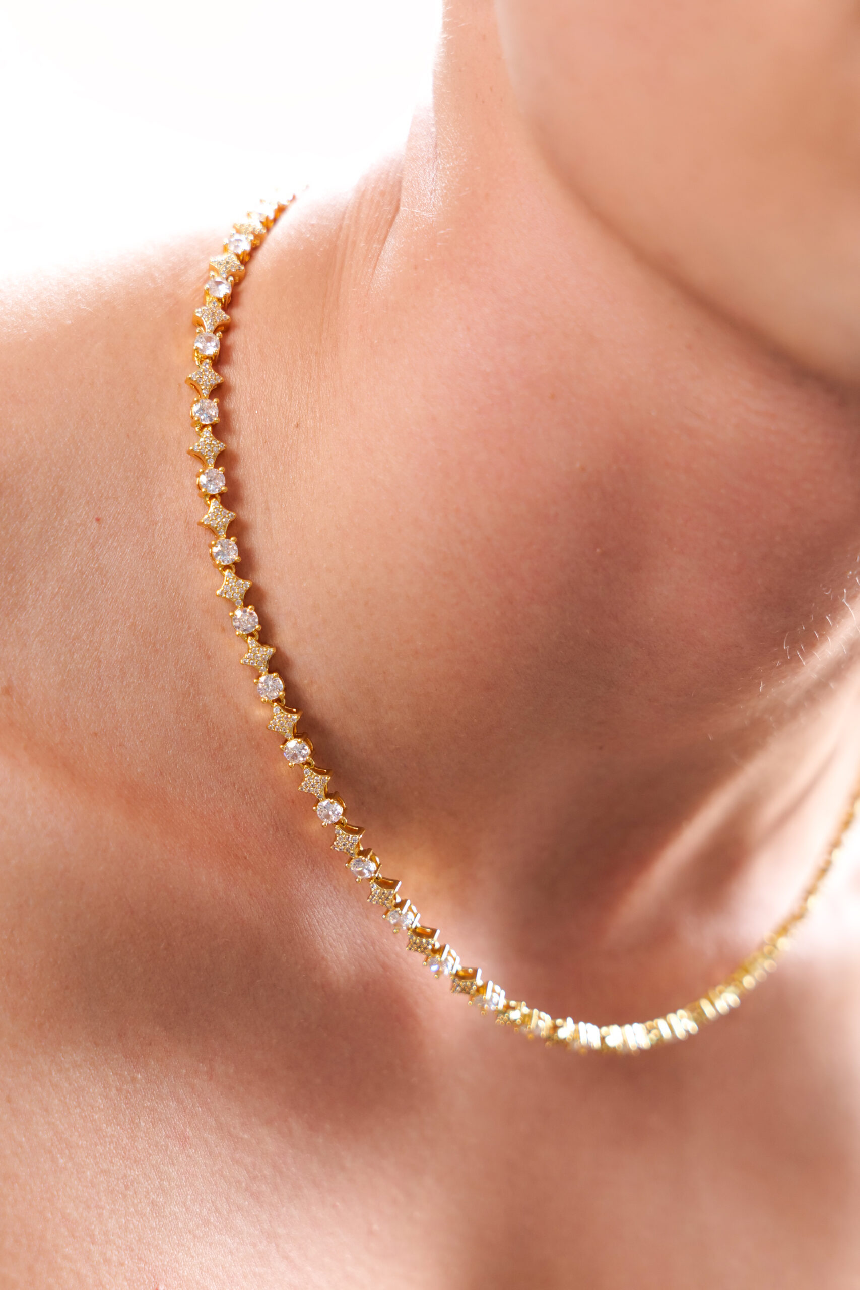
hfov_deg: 19.5
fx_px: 2508
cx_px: 430
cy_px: 645
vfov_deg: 28.8
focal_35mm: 70
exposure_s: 1/80
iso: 800
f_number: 4.5
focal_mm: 70
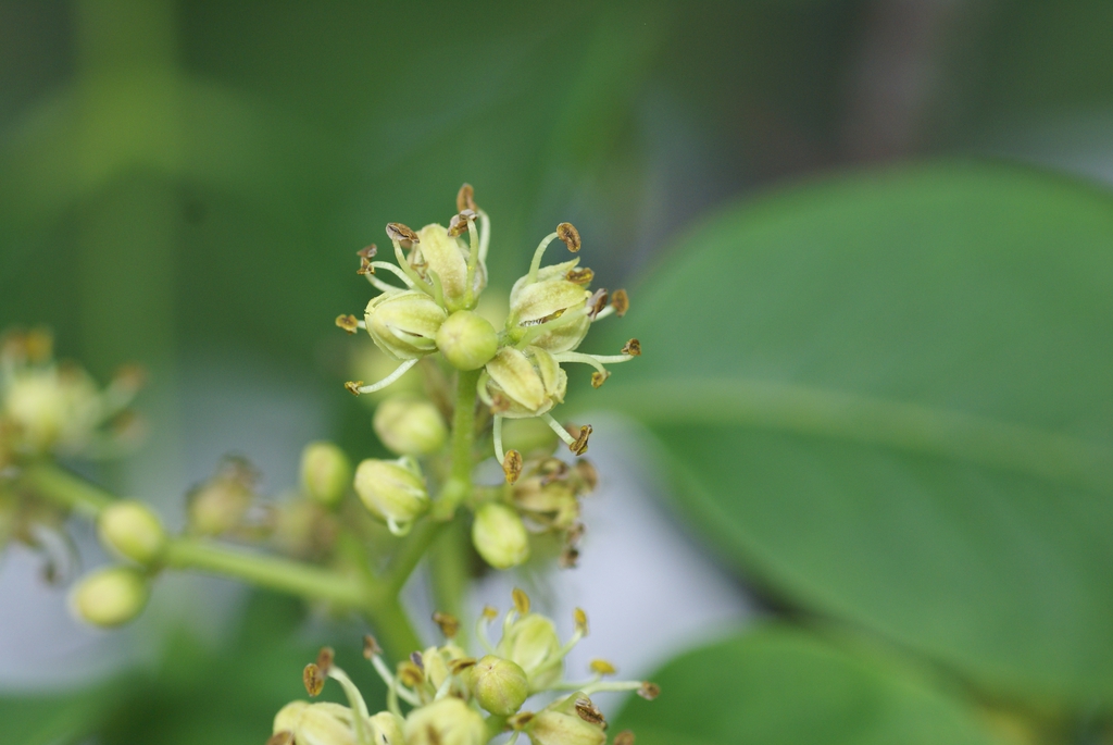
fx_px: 4178
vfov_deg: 10.2
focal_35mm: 135
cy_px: 372
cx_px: 556
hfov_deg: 15.2
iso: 400
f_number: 5.6
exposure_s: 1/160
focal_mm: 90
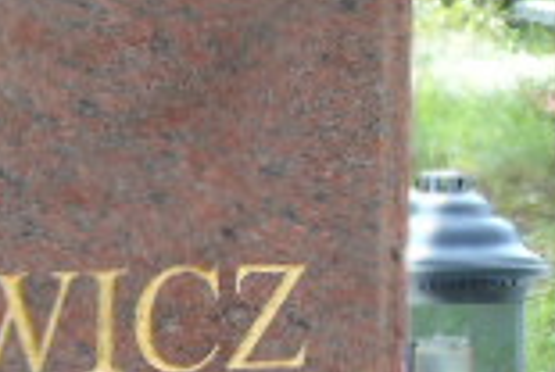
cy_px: 662
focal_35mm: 403
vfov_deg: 3.4
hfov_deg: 5.0
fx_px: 6225
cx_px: -426
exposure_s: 1/40
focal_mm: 17
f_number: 4.3
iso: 80
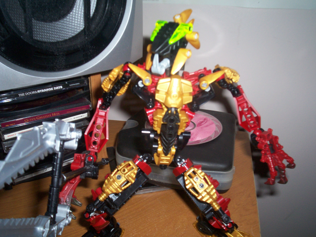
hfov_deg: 51.4
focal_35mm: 36
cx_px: 158
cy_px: 118
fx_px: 329
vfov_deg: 39.7
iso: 140
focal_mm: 5.9
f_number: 4.5
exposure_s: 1/64
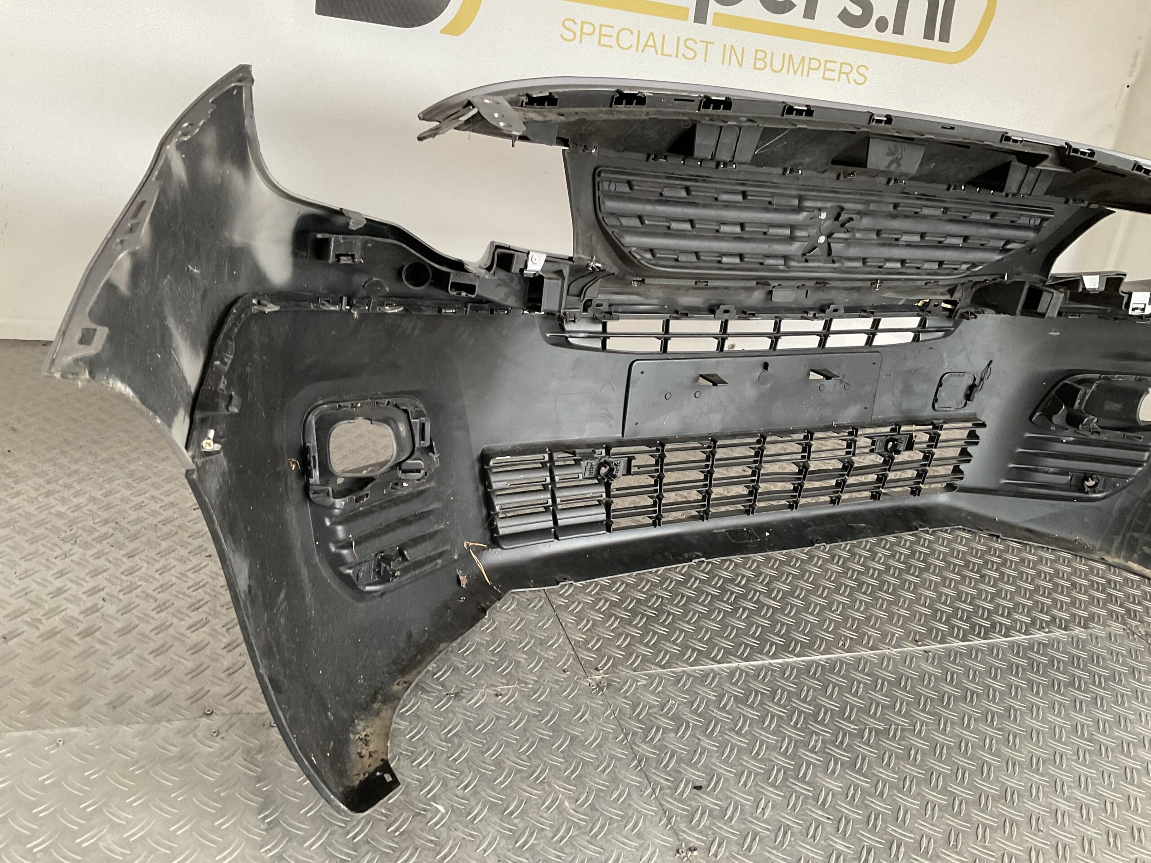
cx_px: 576
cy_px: 432
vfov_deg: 48.2
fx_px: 964
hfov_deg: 61.7
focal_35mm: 29
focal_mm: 3
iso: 125
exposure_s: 1/50
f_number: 1.8
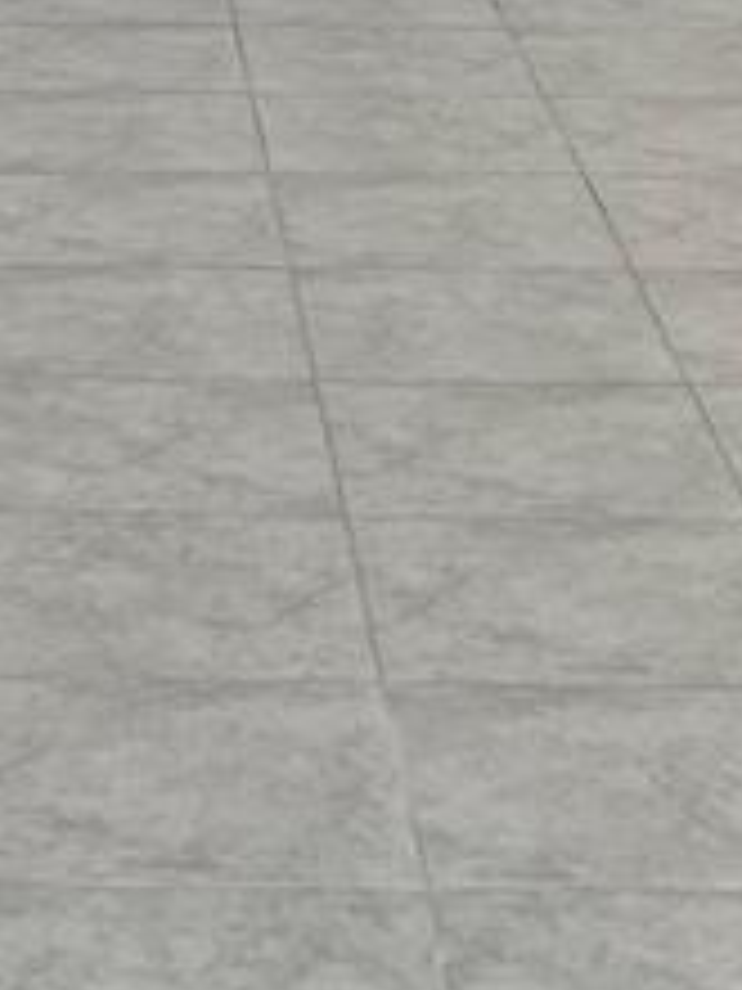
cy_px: -729
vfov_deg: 12.8
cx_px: 40
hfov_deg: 10.4
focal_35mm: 142
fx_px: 4058
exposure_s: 1/120
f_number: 1.5
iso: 64
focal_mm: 5.7
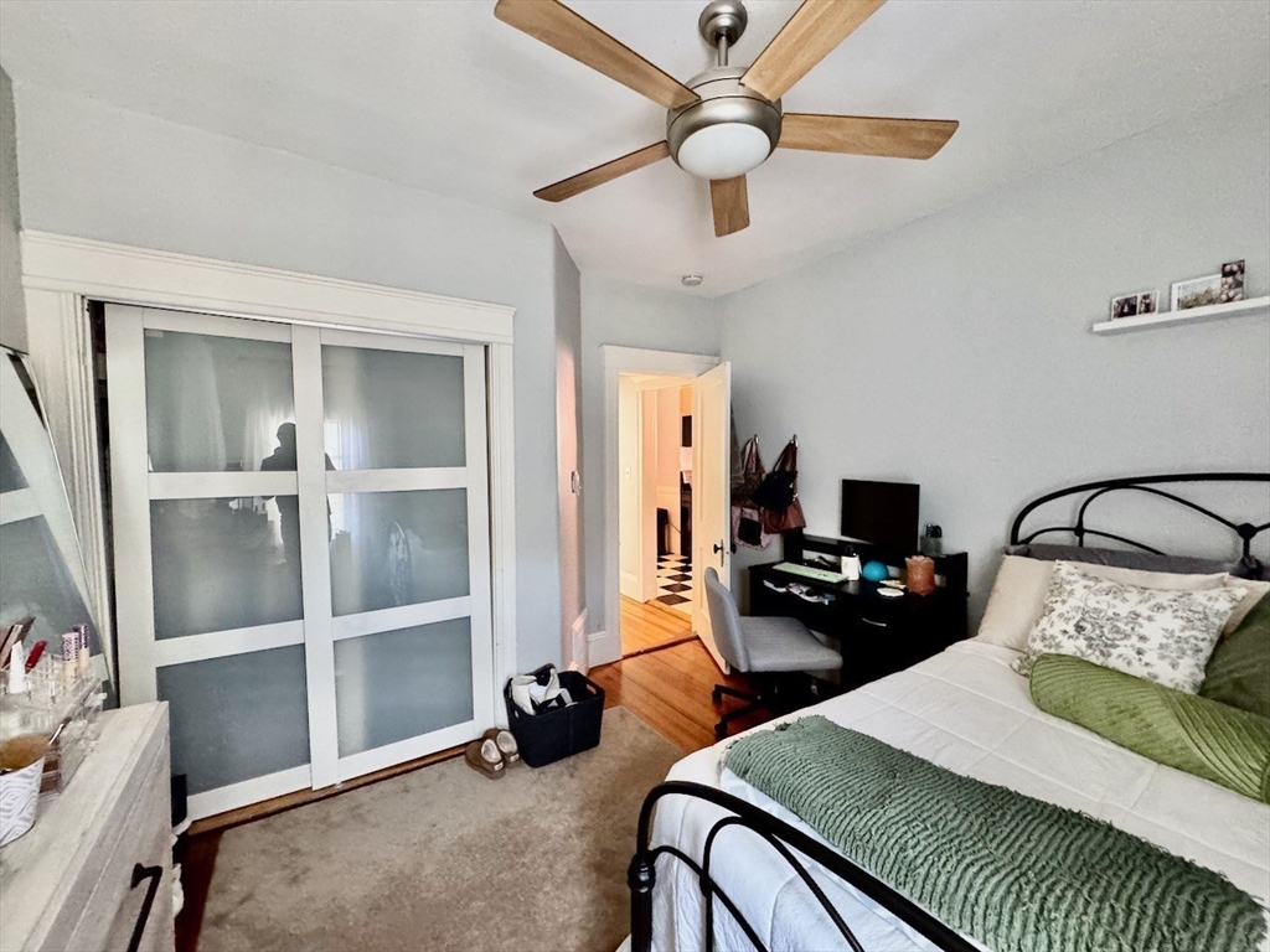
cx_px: 635
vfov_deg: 85.7
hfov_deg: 102.1
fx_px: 514
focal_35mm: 14
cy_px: 476
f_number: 2.2
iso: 800
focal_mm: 2.22
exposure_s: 1/60
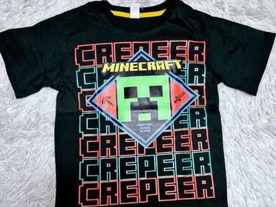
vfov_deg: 45.1
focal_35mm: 31
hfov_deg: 58.4
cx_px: 137
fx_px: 247
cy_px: 129
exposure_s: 1/53
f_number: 1.8
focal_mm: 5.4
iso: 250
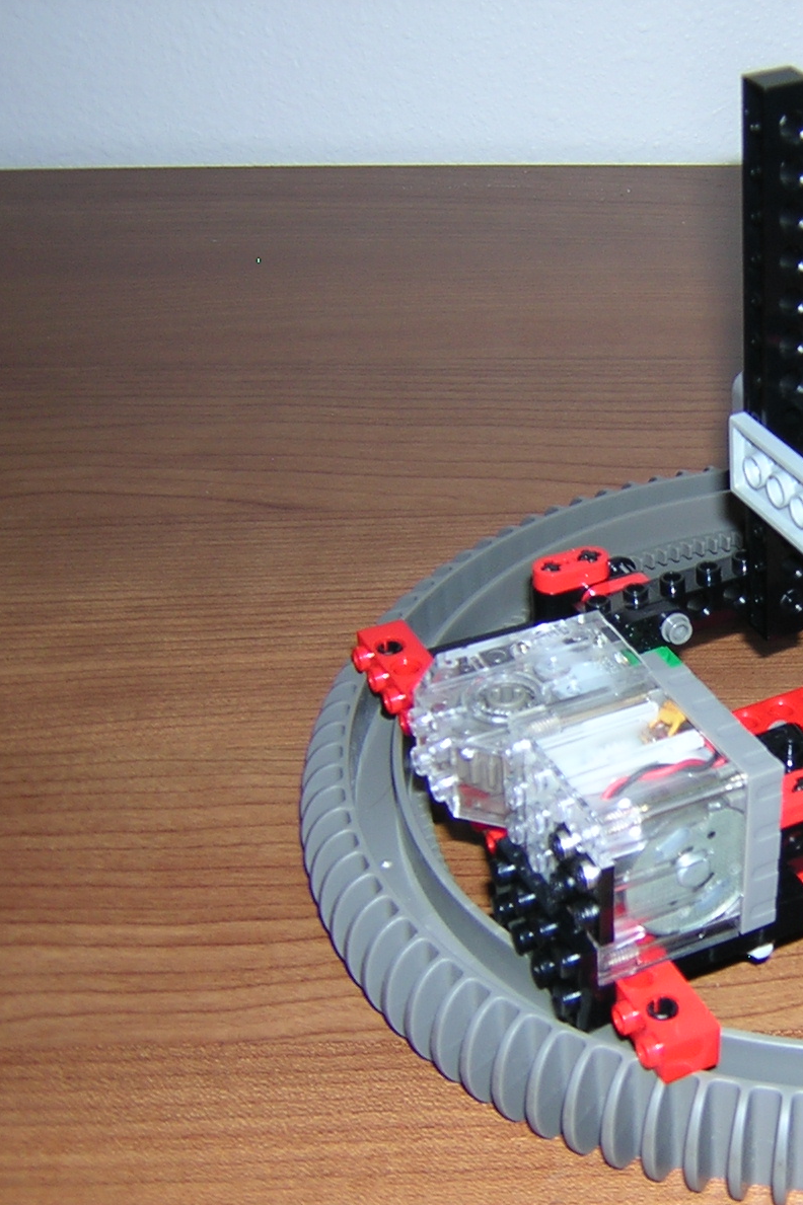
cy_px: 605
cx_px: 809
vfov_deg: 35.6
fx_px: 1875
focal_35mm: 56
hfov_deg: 23.2
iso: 100
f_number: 2.7
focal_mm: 5.2
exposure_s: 1/60.1
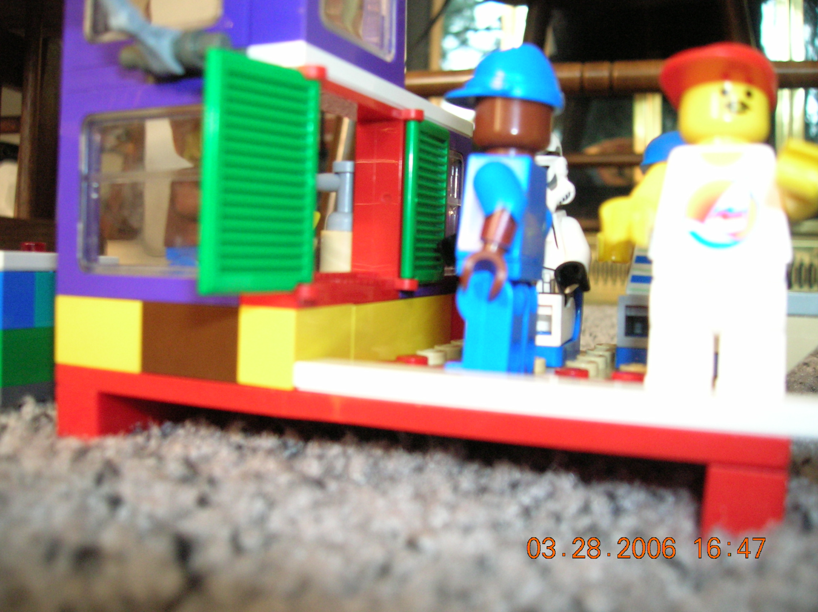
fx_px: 803
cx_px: 409
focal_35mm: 34
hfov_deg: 54.0
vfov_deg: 41.7
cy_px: 306
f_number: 2.9
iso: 200
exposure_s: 1/1.8
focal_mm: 5.7
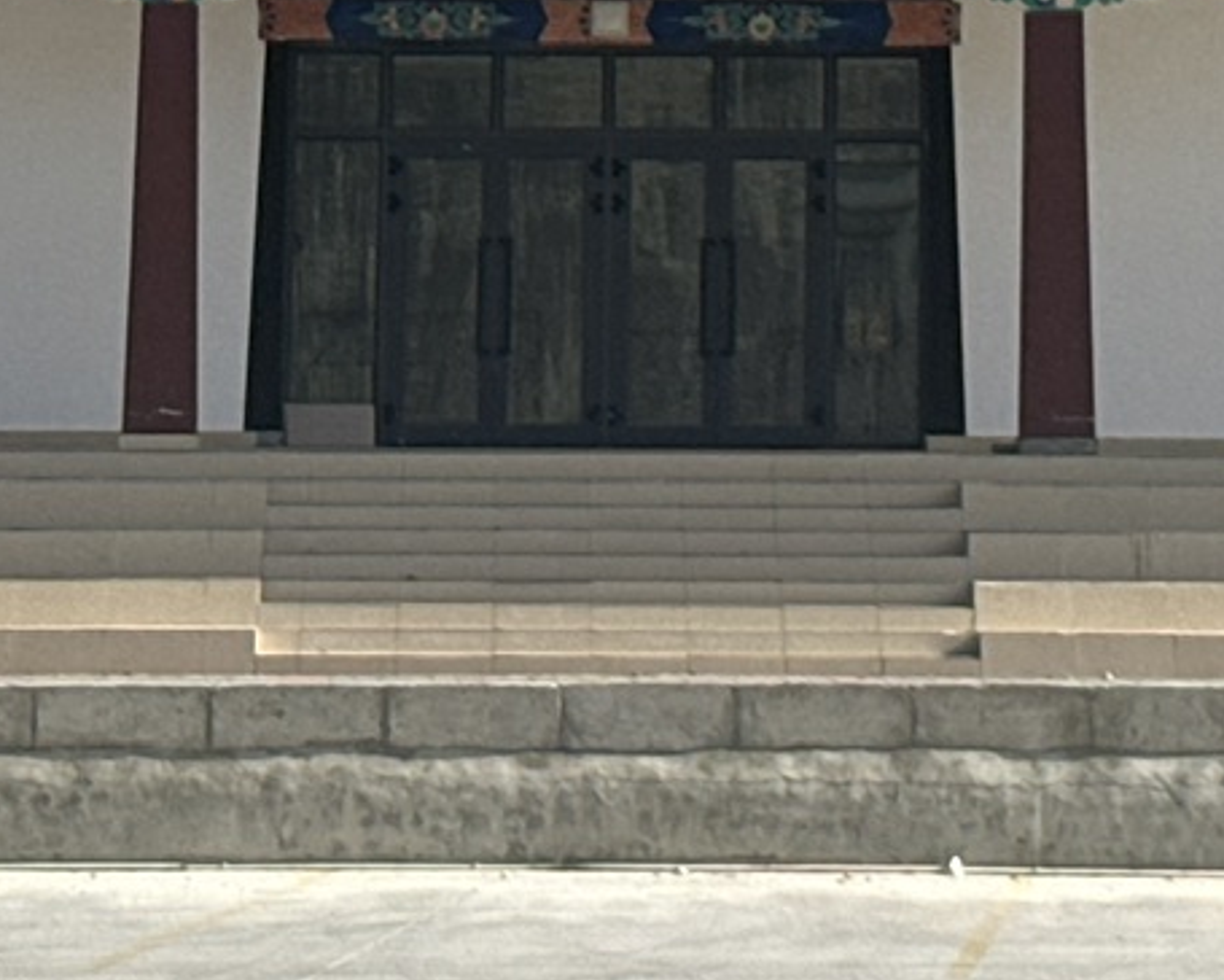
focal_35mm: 211
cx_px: 697
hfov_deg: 9.2
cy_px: -1028
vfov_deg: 7.1
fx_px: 7644
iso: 64
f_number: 1.78
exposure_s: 1/4098
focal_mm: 6.76
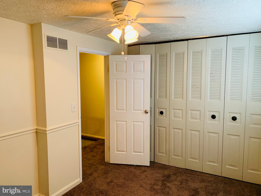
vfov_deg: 53.1
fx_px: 196
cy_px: 98
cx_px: 130
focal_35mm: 26
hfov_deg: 67.3
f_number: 1.8
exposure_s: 1/60
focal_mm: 4.25
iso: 200
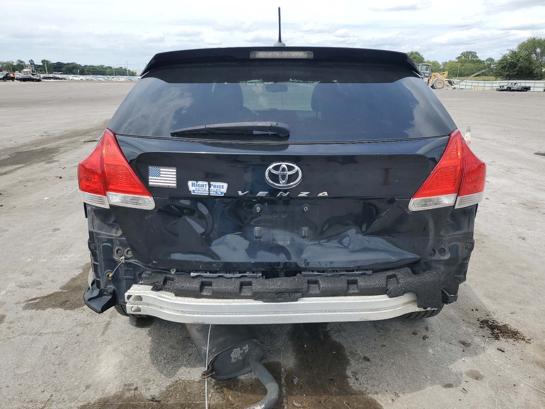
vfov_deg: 53.1
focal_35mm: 26
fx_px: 409
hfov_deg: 67.3
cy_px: 204
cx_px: 272
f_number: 1.5
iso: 50
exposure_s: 1/2000
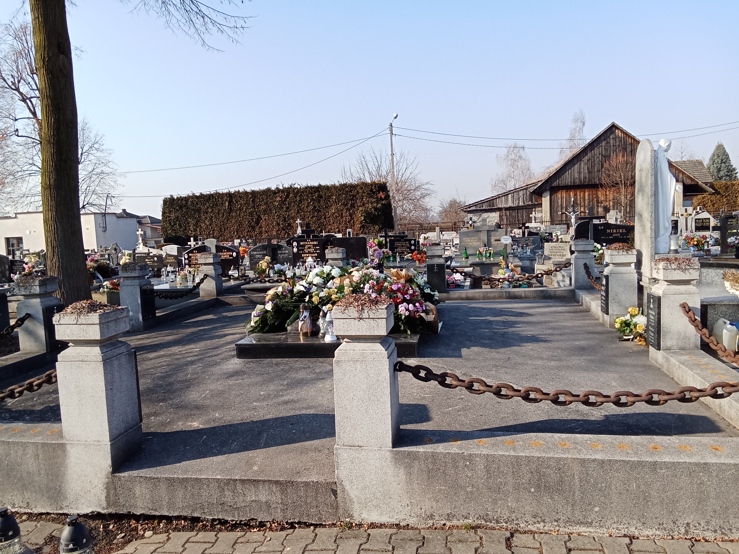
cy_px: 277
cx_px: 370
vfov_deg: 51.4
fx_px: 576
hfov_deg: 65.3
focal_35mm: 27
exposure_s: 1/820
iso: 100
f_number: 2
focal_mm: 2.79
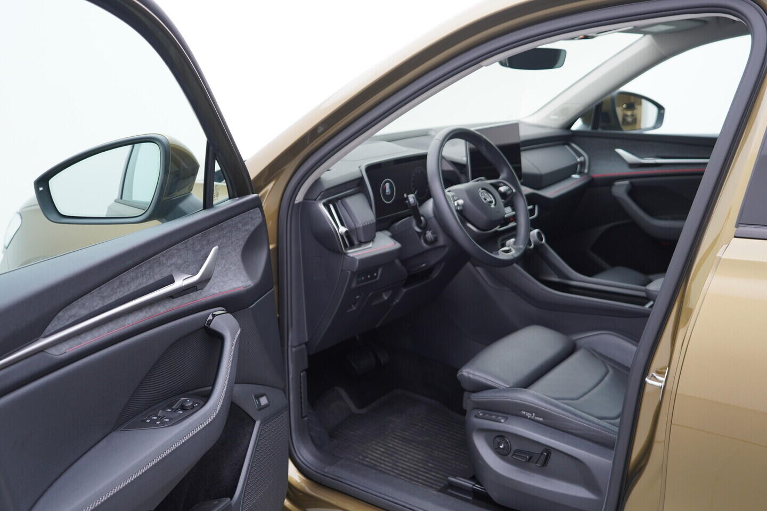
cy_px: 256
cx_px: 384
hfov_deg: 53.1
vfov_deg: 36.9
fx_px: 767
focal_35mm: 36
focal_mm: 24
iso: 125
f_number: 2.8
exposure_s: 1/40
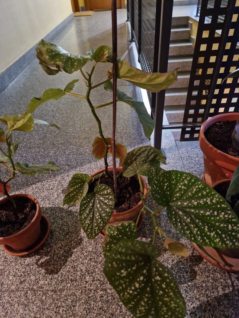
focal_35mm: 23
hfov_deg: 58.9
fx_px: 212
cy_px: 159
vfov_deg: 73.9
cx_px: 120
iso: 1000
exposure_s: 1/25
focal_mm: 5.4
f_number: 1.8
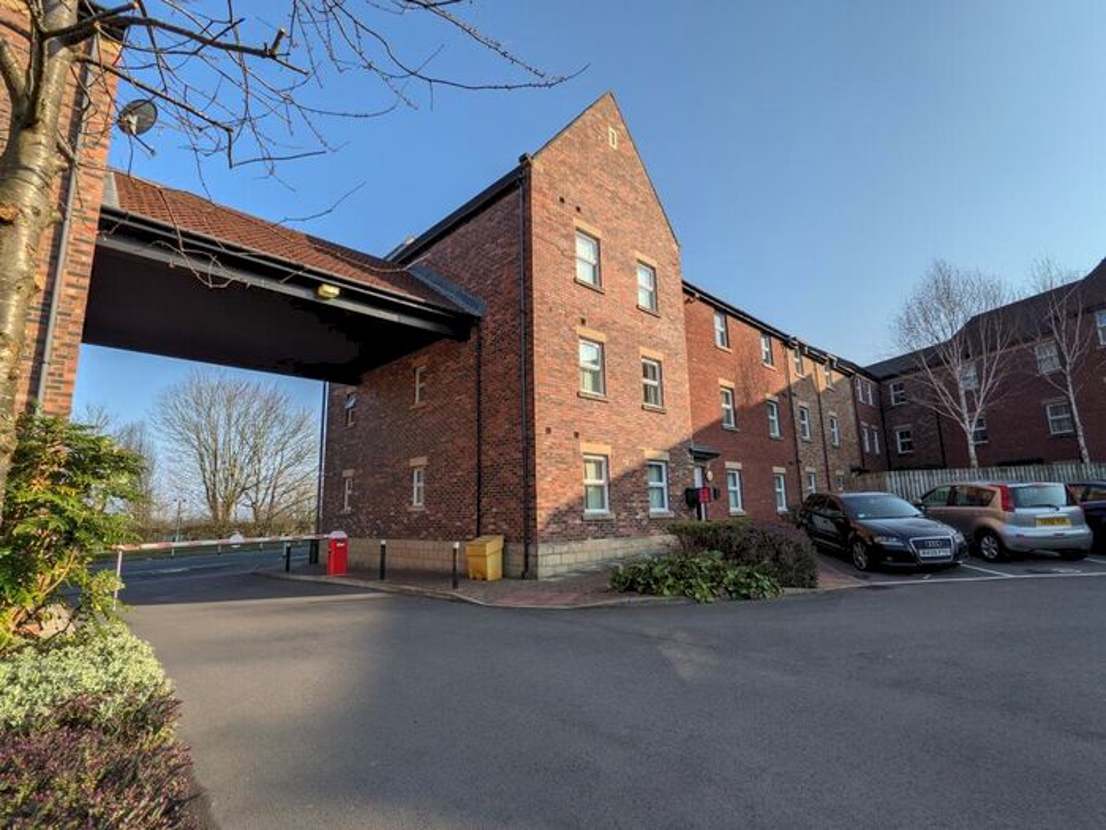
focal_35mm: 16
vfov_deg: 78.1
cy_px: 415
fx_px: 511
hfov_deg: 94.5
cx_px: 553
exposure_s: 1/903
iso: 38
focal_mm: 2.22
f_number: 2.2
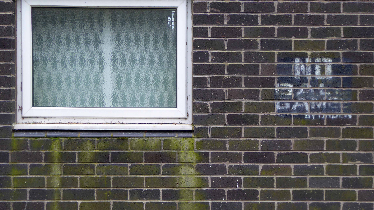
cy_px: 101
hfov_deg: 33.3
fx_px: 625
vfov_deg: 19.1
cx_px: 185
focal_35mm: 63
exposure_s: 1/60
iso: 125
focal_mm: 9.6
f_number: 4.1
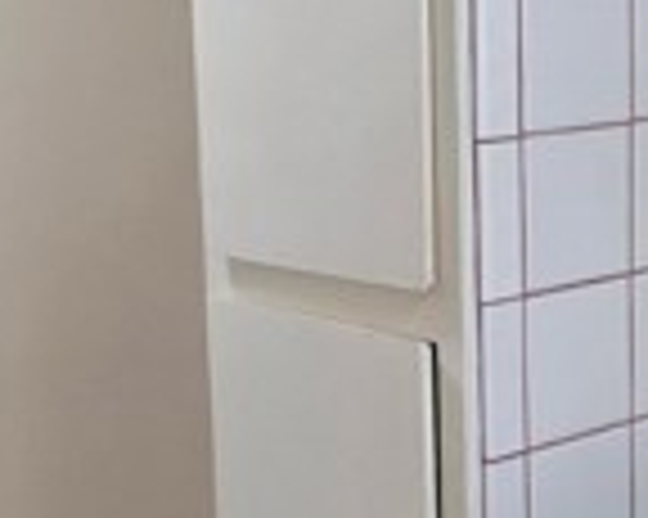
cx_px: 482
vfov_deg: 15.4
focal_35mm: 100
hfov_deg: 19.1
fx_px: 1917
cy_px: 270
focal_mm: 6.3
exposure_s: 1/120
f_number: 1.7
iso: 250
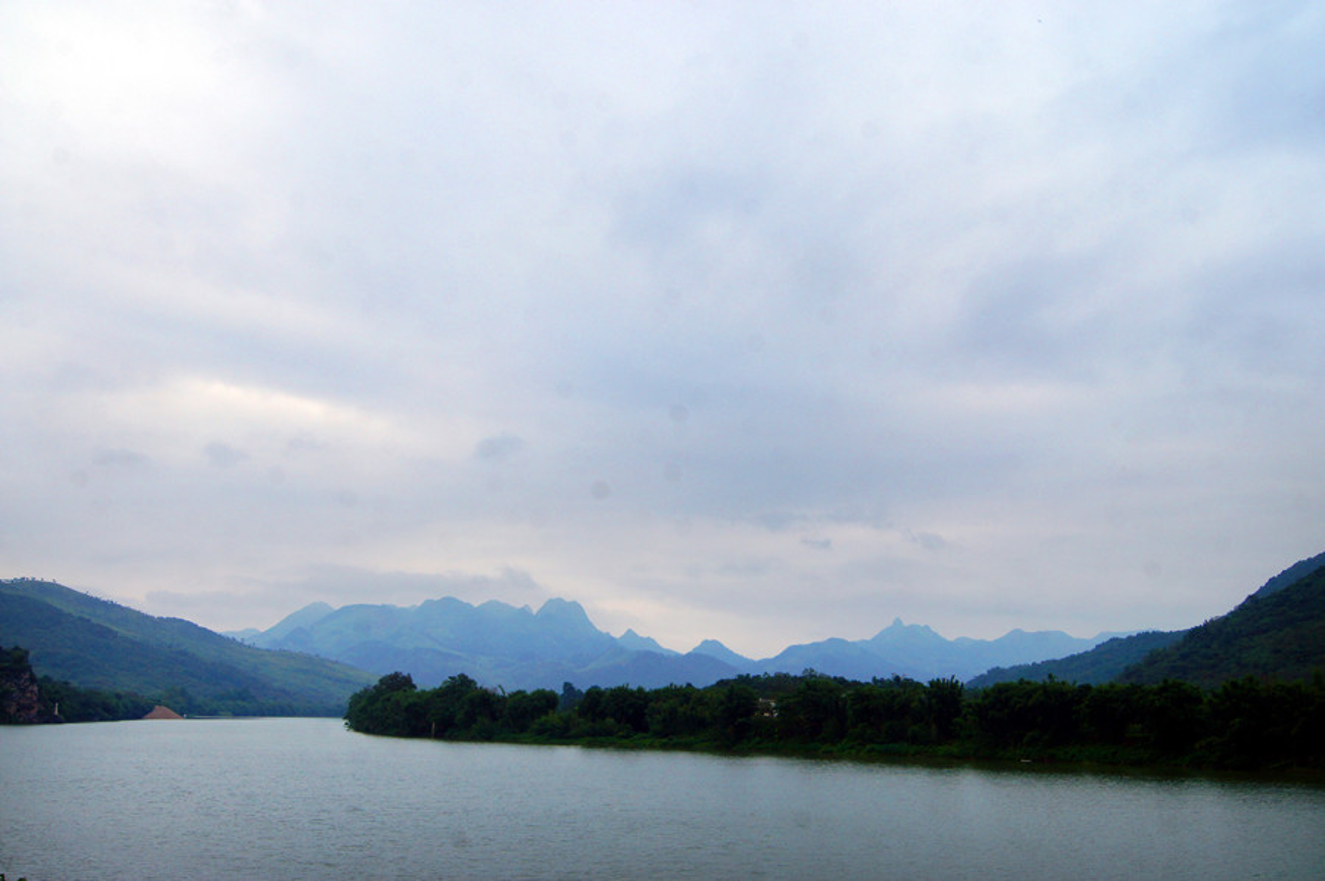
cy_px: 440
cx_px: 662
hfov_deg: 53.2
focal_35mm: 36
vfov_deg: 36.8
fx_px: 1324
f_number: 13
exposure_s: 1/160
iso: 100
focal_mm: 24
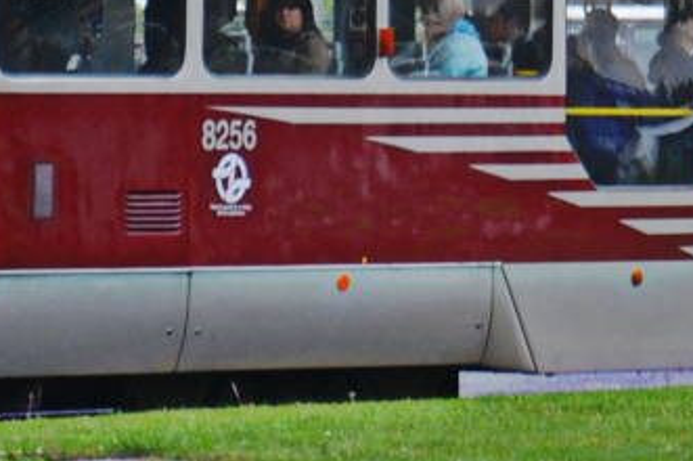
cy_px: -111
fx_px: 8881
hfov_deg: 4.5
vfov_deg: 3.0
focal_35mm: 462
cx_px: 496
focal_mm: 85
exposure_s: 1/60
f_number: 5.6
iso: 100
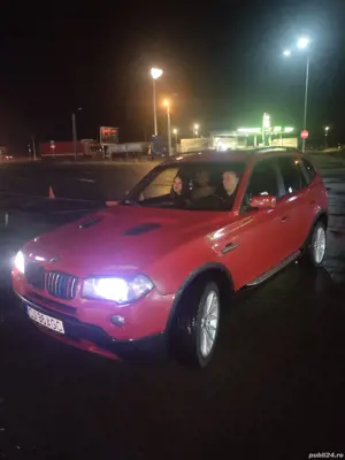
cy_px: 230
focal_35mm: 26
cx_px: 172
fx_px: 346
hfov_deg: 53.1
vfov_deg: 67.3
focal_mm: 4.75
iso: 2853
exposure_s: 1/12.5
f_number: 1.8
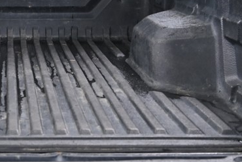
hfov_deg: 16.4
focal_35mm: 122
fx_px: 820
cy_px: 24
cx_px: 1
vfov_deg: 11.2
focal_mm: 41
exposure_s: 1/180
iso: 400
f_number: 5.6
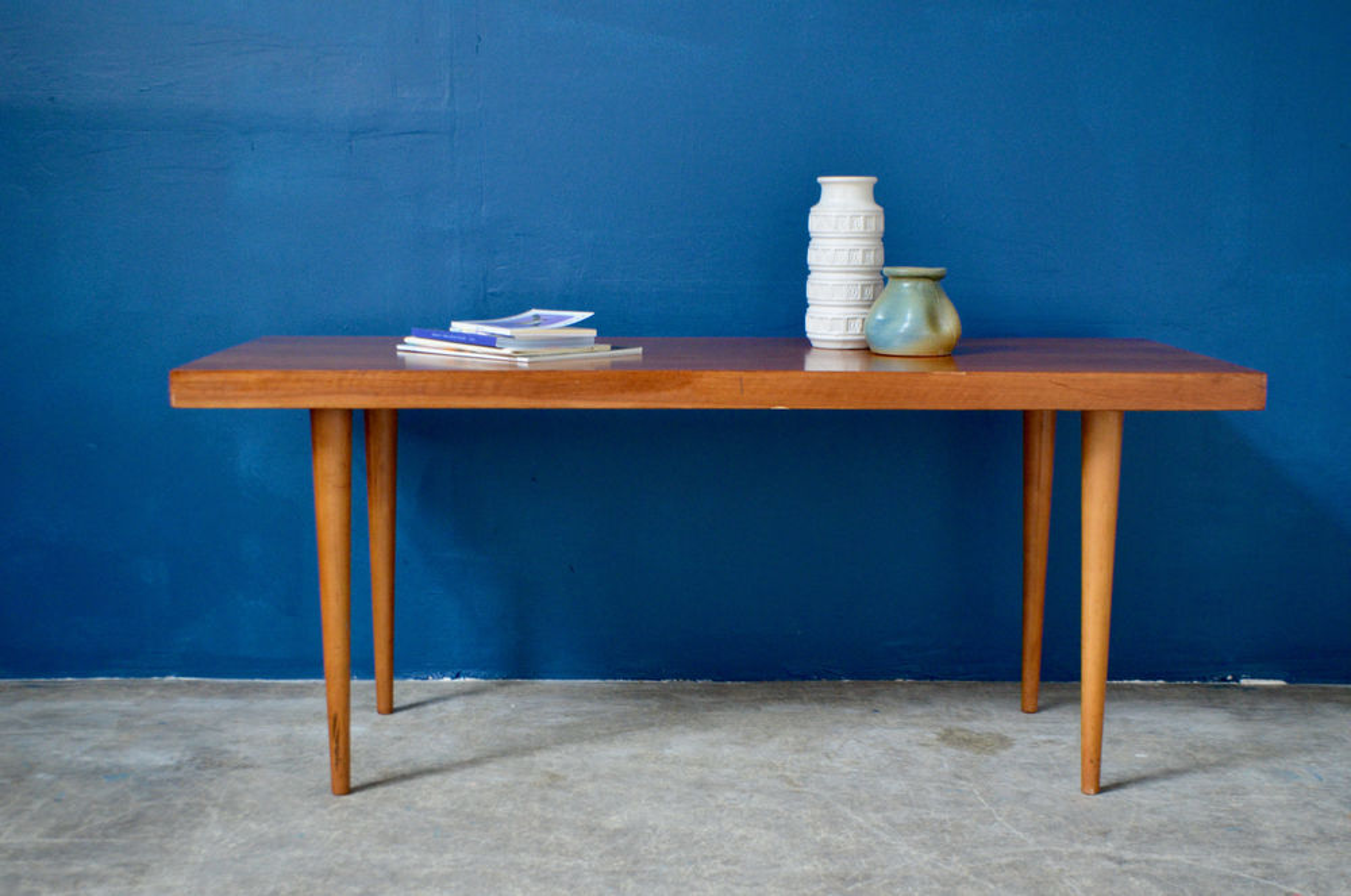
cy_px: 448
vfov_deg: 28.0
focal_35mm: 48
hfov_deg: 41.2
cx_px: 676
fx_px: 1798
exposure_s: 1/30
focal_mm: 32
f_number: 4.8
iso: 1250
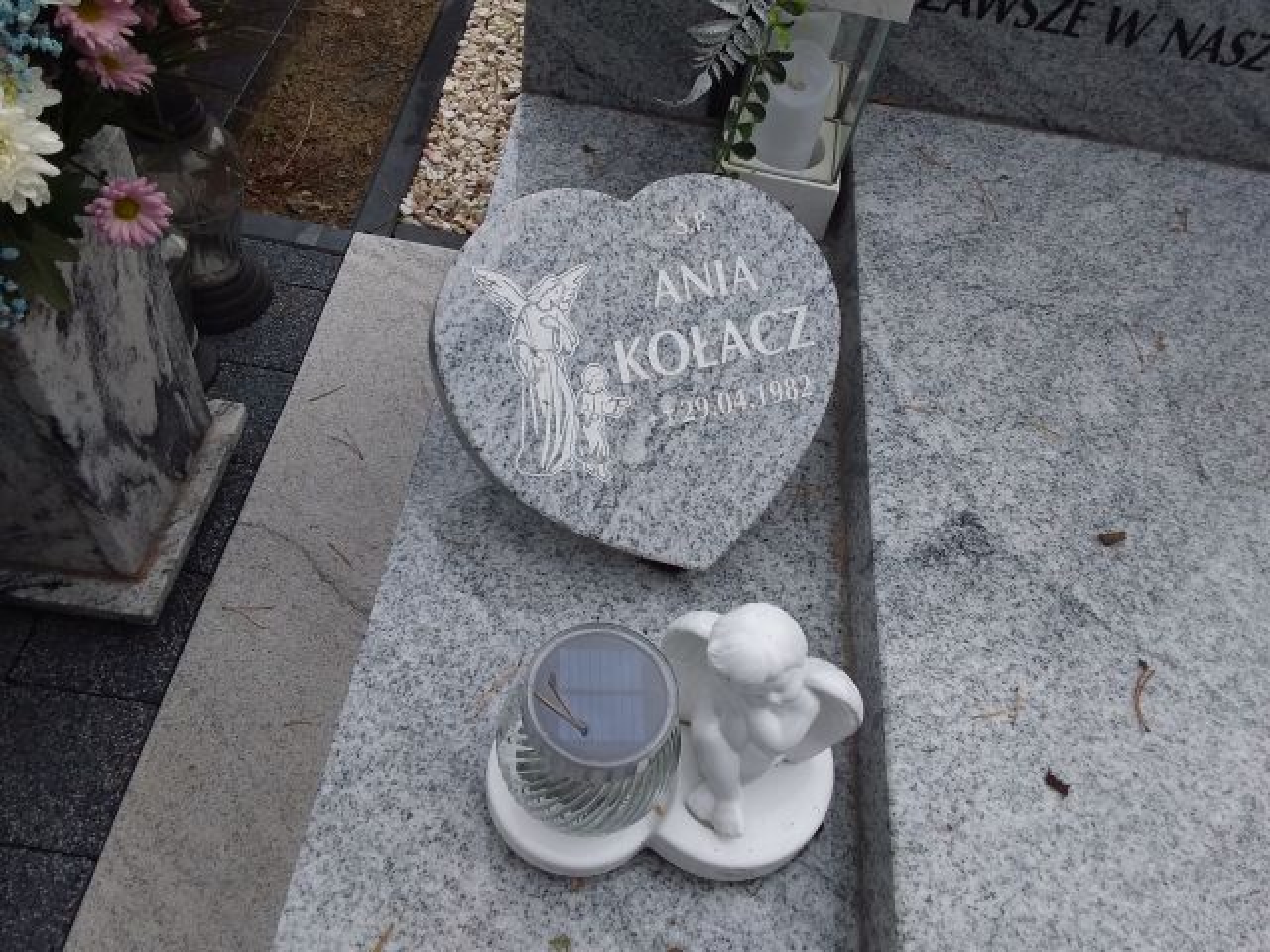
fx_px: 1027
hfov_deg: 63.4
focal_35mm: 28
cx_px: 635
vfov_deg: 49.7
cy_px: 476
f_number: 1.9
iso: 40
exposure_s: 1/297
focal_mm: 2.91
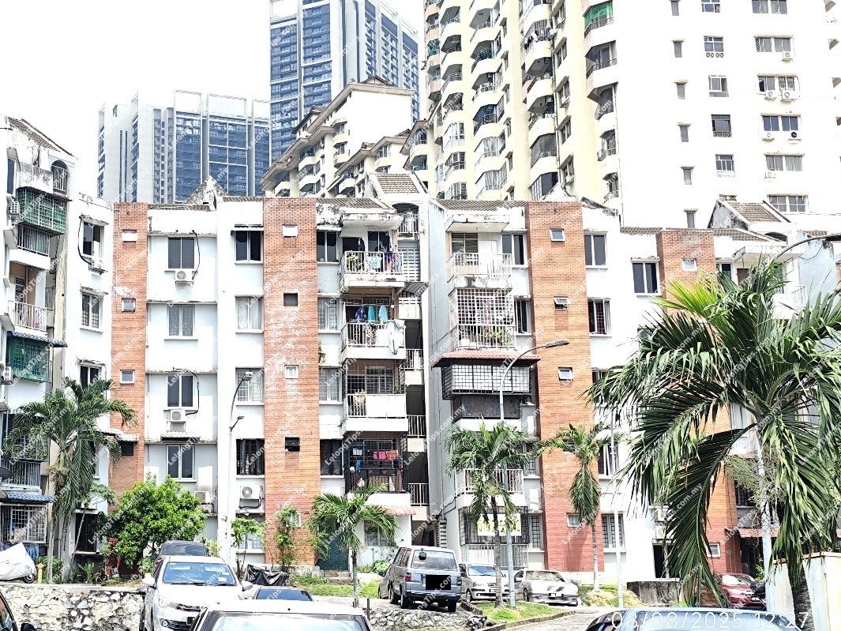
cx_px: 420
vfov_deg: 31.5
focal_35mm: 46
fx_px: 1118
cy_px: 316
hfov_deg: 41.2
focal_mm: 6.19
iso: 50
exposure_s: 1/221
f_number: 1.65
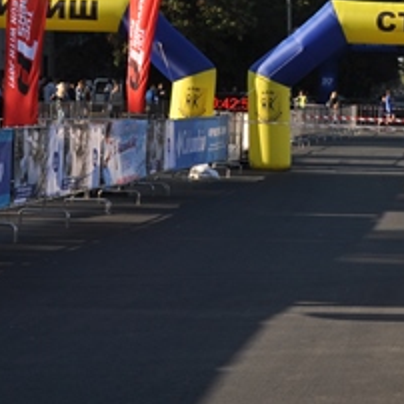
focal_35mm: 121
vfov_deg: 14.3
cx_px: 402
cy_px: 91
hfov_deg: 14.2
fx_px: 1598
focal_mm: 32
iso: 200
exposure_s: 1/160
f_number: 13
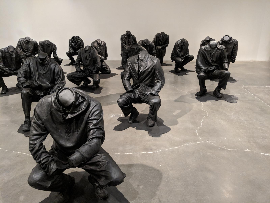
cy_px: 102
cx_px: 135
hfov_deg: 65.3
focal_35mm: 27
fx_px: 211
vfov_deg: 51.4
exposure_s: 1/30
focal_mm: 4.44
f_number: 1.8
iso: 627
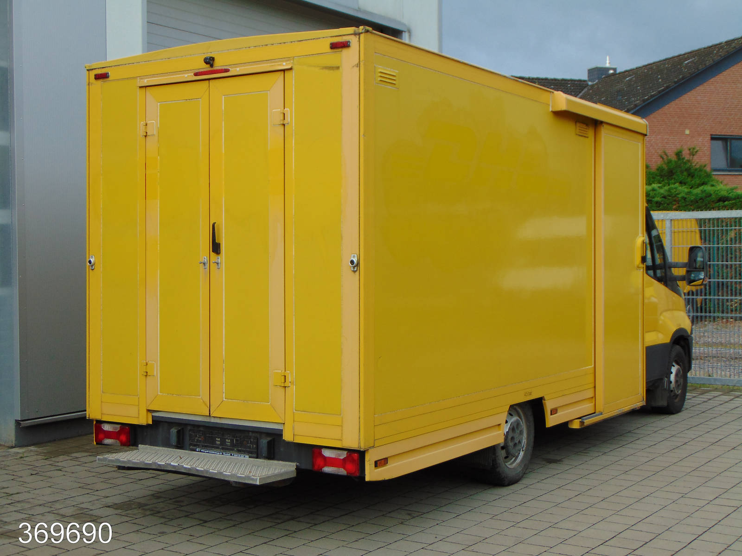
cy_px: 278
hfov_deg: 38.2
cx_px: 371
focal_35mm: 50
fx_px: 1072
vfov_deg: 29.1
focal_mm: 9
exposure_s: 1/400
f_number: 3.5
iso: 80
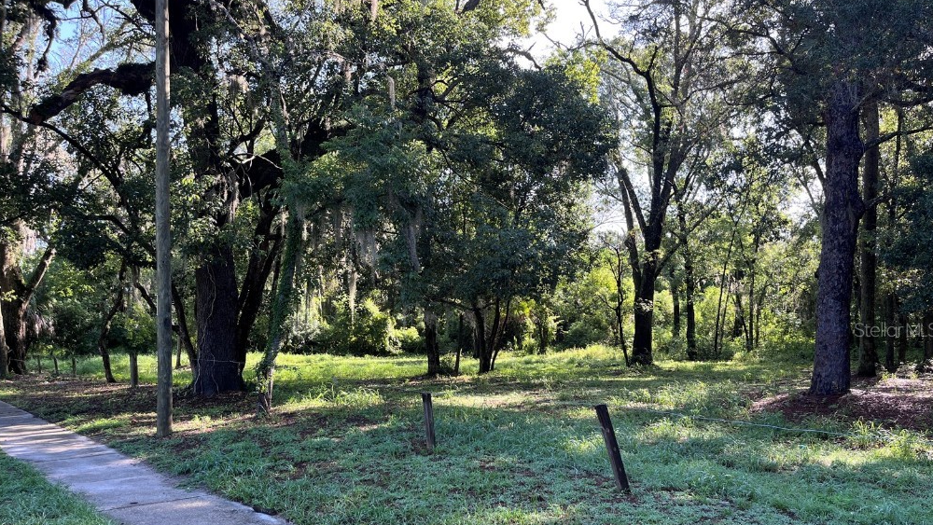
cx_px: 465
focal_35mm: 29
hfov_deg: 66.1
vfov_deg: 39.9
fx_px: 718
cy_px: 329
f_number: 1.6
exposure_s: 1/235
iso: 40
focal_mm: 5.1
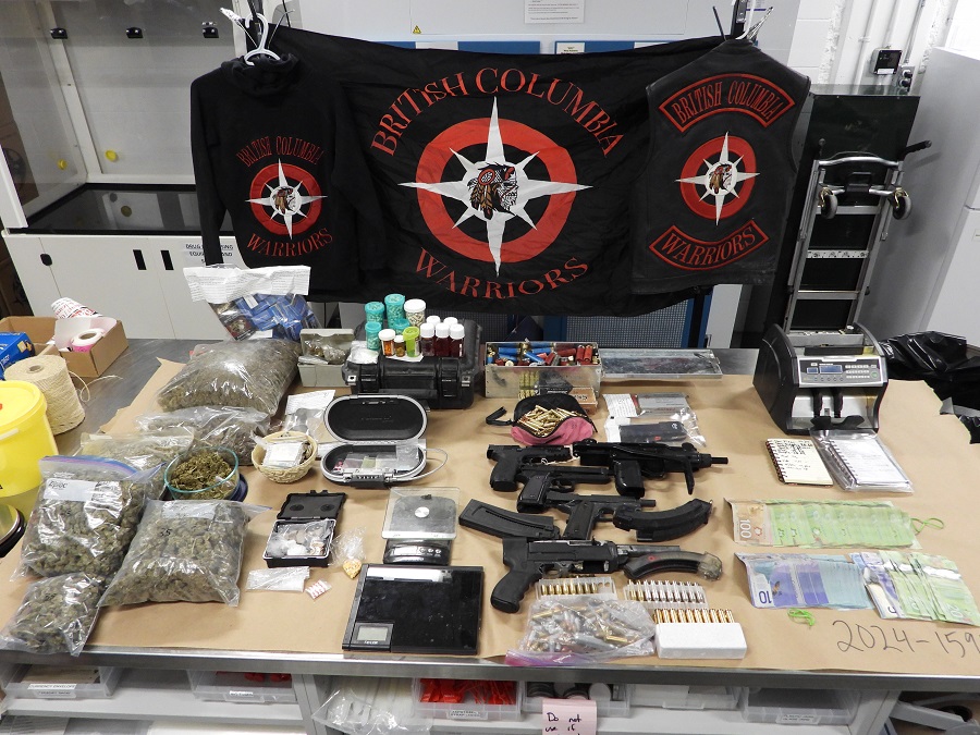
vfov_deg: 56.8
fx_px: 679
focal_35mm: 24
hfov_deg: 71.6
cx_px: 490
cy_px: 368
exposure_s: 1/30
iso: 400
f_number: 2.8
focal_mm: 4.3
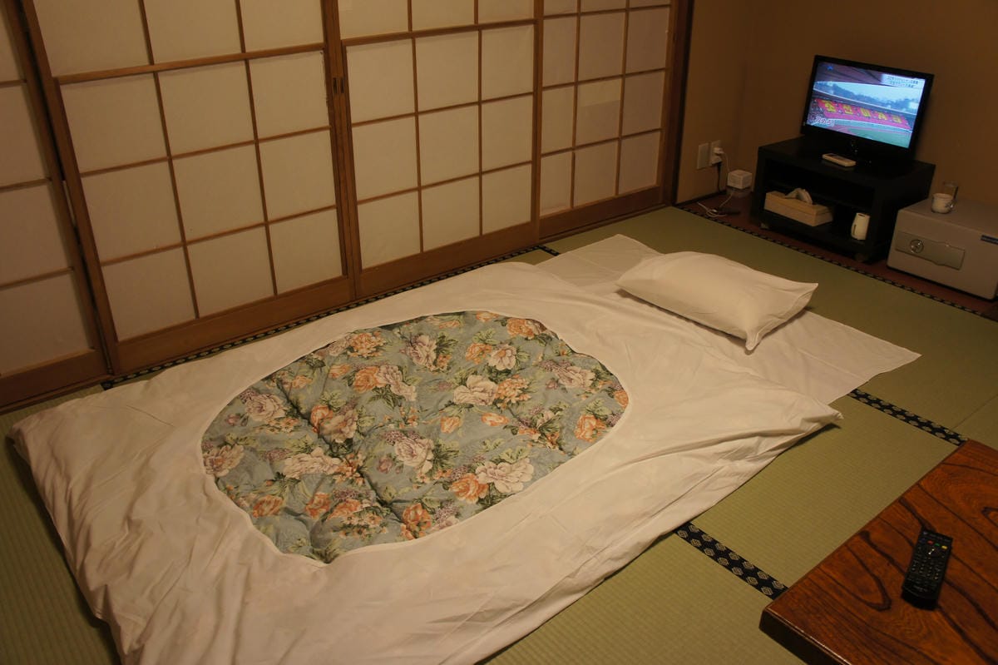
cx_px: 499
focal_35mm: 30
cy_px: 332
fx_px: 831
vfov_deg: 43.6
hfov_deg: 62.0
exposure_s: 1/30
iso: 500
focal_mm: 20
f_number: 4
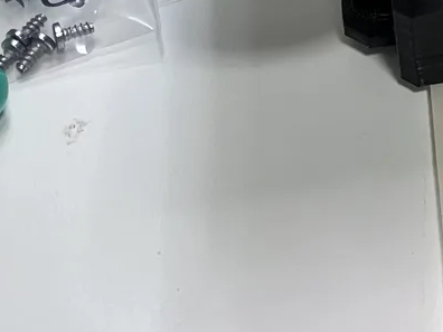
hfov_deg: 15.8
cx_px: 695
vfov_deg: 11.8
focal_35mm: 113
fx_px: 1446
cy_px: -310
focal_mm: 3.99
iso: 80
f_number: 1.8
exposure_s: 1/50
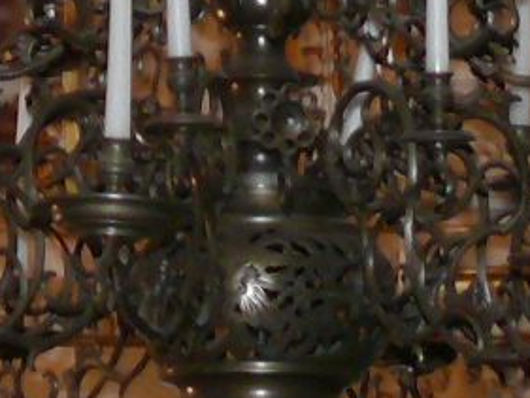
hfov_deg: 7.7
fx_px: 3906
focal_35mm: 255
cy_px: -790
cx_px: 102
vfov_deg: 5.5
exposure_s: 1/30
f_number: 2.8
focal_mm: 7.4
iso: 200
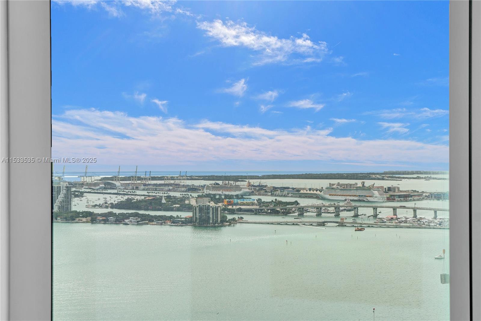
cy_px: 160
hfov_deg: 38.2
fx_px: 695
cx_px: 240
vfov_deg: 26.0
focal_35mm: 52
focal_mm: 35
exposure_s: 1/200
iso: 80
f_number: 6.3
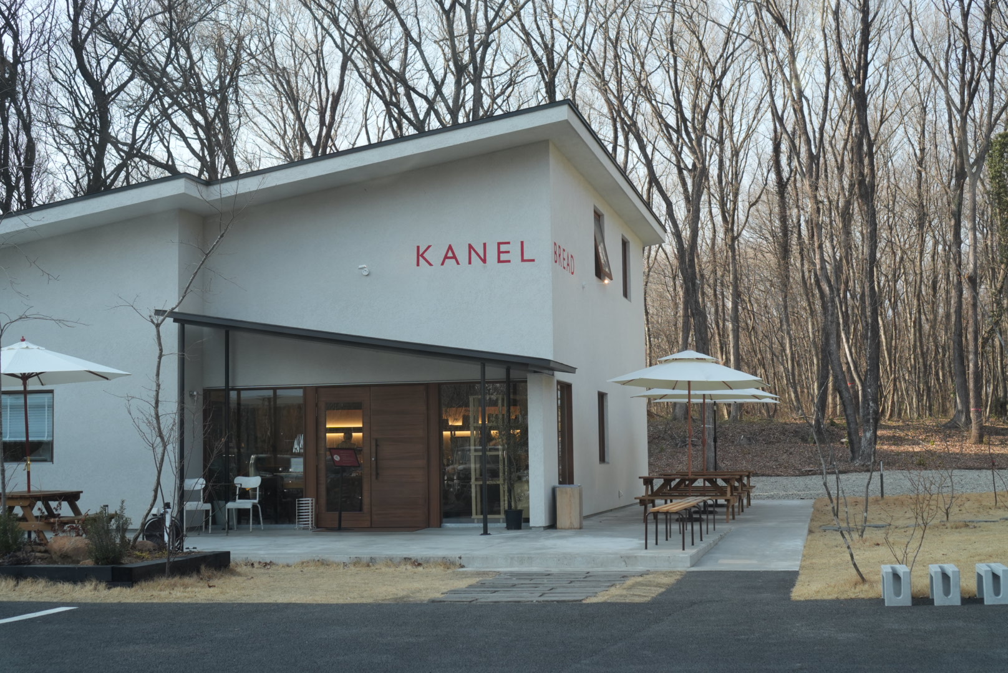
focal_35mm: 52
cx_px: 504
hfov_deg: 37.8
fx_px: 1471
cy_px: 336
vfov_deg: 25.8
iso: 320
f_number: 5.6
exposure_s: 1/400
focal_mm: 35
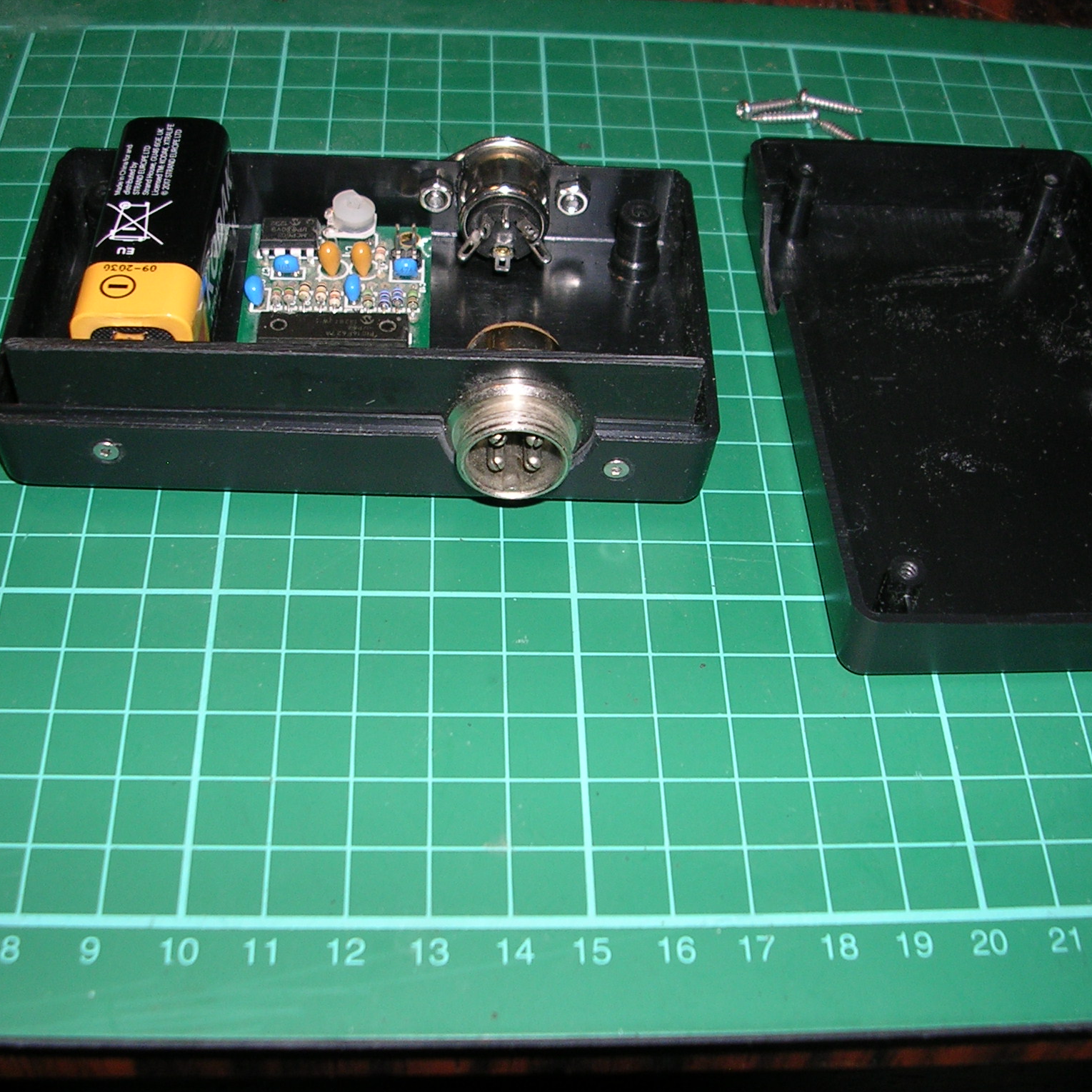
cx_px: 588
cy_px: 544
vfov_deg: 37.6
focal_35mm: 45
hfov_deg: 37.5
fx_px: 1606
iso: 50
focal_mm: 5.8
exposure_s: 1/60.1
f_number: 2.8
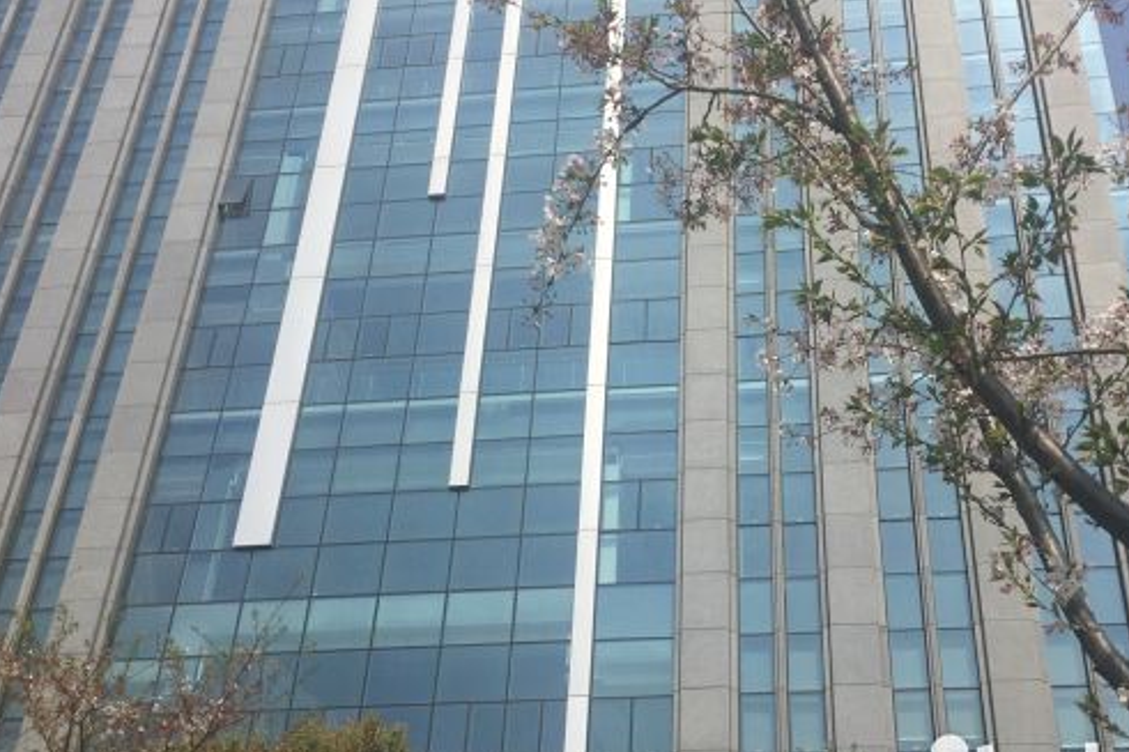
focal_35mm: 43
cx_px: 681
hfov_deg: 45.2
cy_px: 305
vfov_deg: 31.1
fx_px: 1348
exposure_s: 1/3300
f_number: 2.2
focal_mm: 4.15
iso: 32
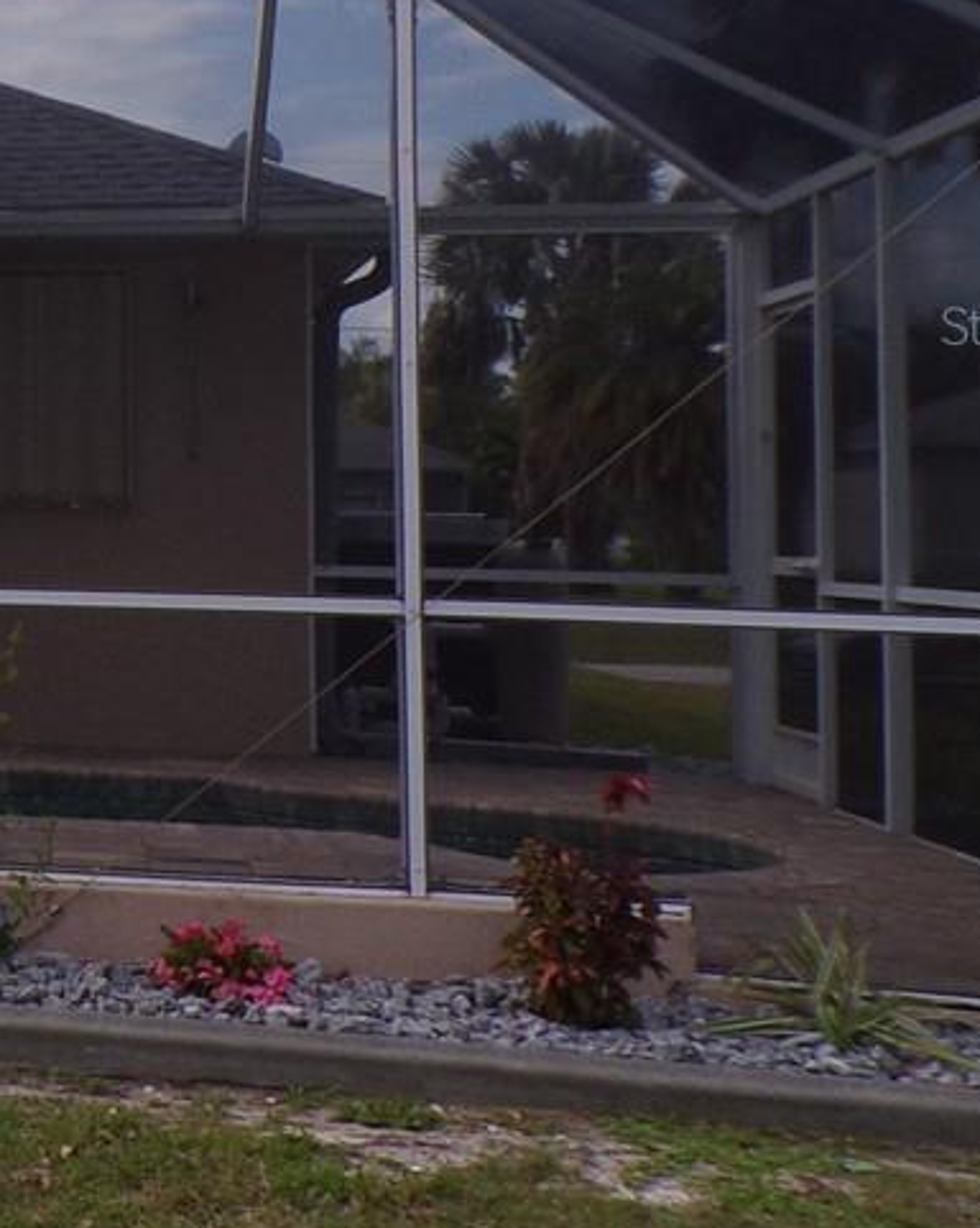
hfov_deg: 16.1
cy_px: 324
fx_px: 2832
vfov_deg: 24.2
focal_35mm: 78
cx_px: -860
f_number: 5.8
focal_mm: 4.3
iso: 80
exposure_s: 1/280
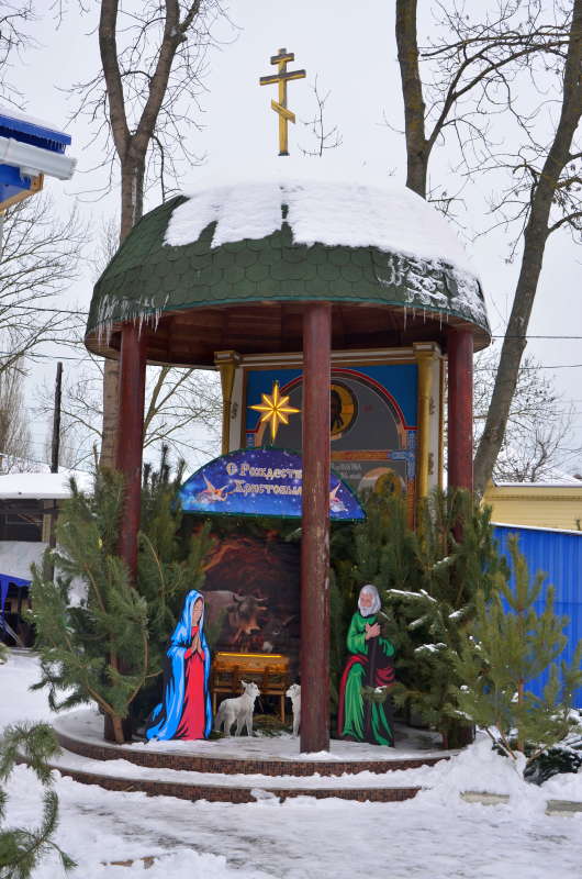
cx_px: 291
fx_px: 1096
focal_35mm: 45
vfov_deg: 43.7
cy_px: 440
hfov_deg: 29.7
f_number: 6.3
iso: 100
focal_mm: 30
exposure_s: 1/100
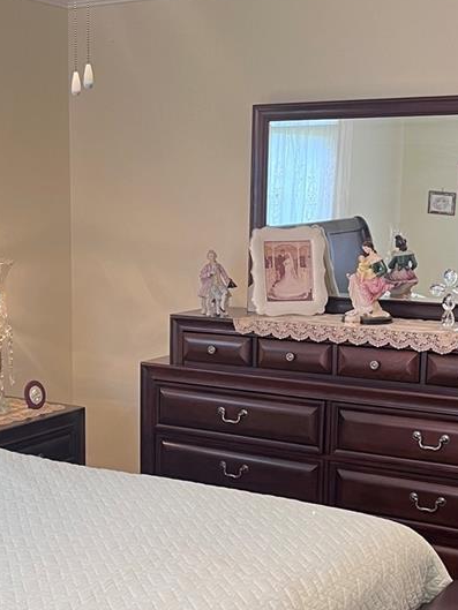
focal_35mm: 59
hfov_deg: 24.7
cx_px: 144
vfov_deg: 32.5
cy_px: 398
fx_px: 1040
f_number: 1.6
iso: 250
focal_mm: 5.1
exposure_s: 1/60
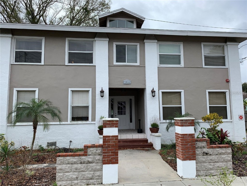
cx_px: 124
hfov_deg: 67.3
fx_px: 186
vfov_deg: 53.1
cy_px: 93
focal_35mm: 26
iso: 25
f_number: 1.8
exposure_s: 1/1100
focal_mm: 4.25
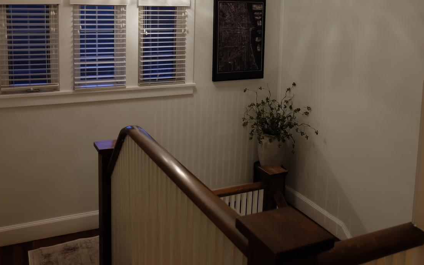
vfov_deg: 34.4
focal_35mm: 36
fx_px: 416
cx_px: 198
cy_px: 60
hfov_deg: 54.0
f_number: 3.5
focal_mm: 16
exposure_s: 1/17
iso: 400
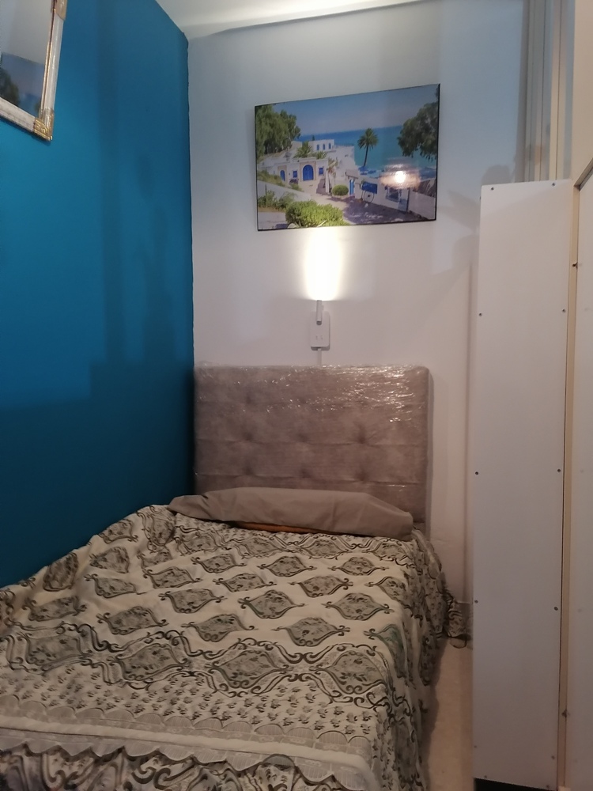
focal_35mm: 26
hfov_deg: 53.1
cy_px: 396
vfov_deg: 67.3
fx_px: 594
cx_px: 296
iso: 500
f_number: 1.8
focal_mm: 5.3
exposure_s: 1/25
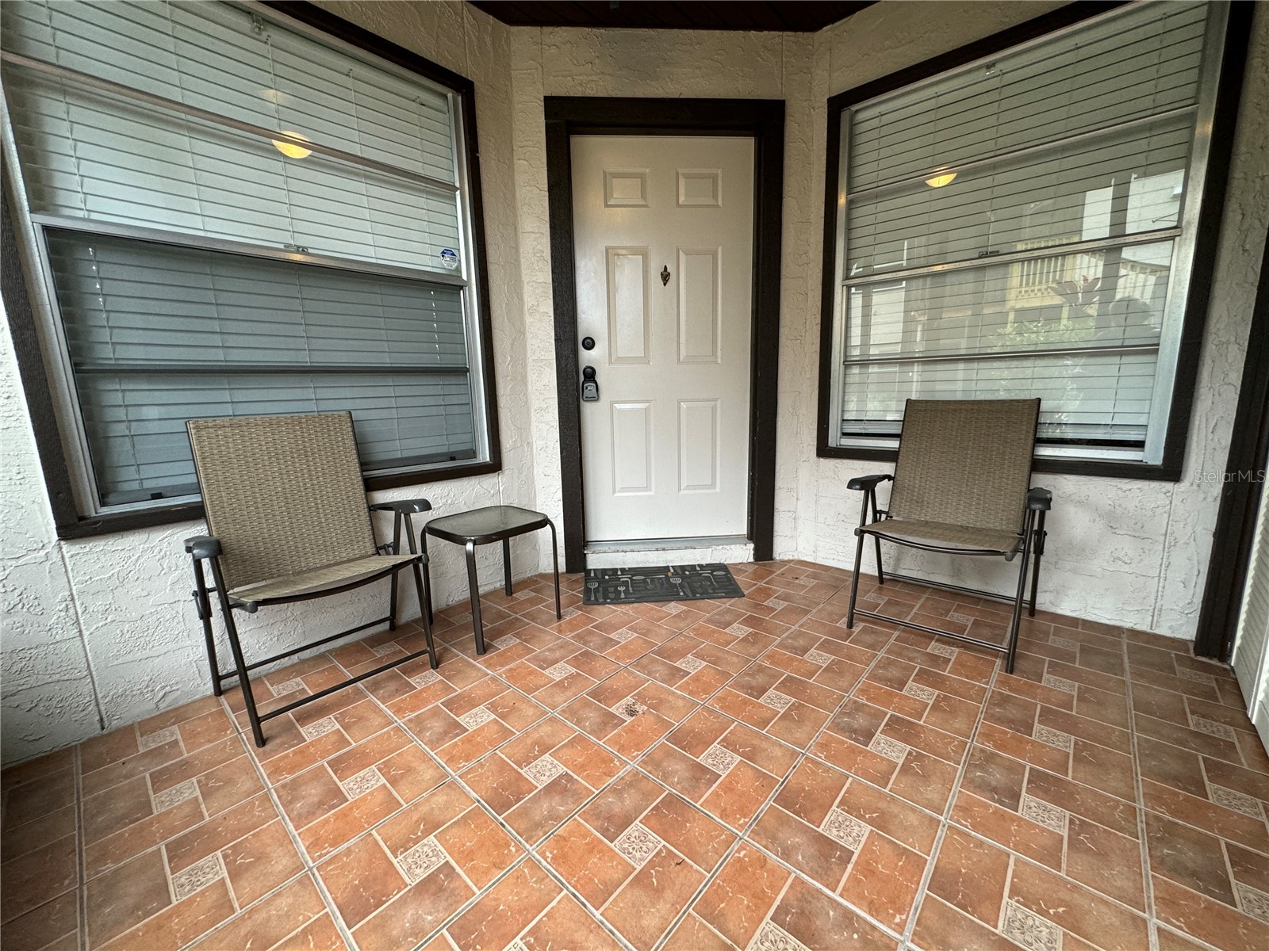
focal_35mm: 14
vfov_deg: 85.7
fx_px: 513
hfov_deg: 102.1
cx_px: 634
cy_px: 476
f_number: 2.2
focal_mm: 2.22
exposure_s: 1/120
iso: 200
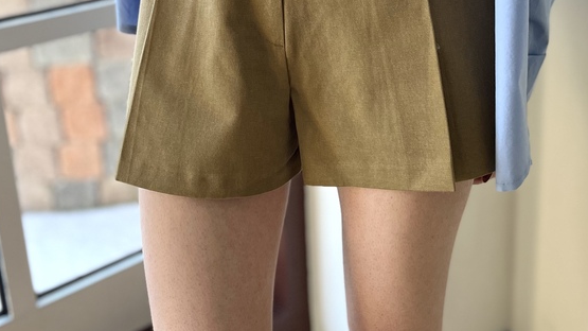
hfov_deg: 40.4
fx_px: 795
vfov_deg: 22.9
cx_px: 351
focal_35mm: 51
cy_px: 34
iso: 125
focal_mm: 5.1
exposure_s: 1/121
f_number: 1.6
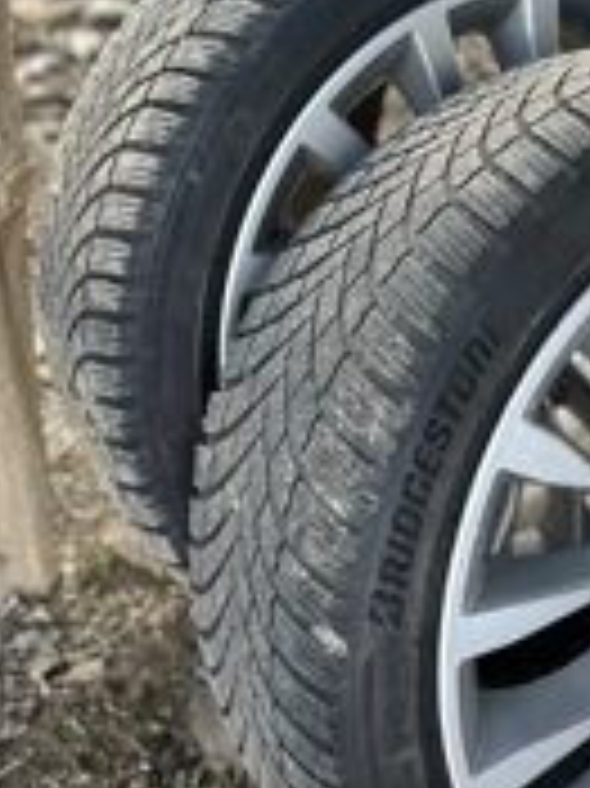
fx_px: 1251
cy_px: 270
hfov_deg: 25.5
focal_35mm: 55
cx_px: 554
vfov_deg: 34.7
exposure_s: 1/121
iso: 125
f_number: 1.78
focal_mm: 6.86
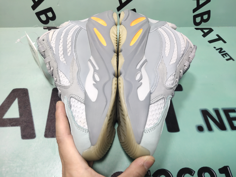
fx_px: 205
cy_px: 88
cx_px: 118
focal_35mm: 30
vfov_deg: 46.8
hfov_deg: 60.0
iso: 125
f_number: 1.79
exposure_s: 1/100
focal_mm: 4.35
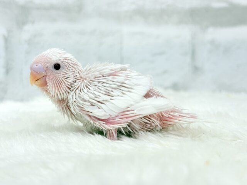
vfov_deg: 28.0
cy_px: 92
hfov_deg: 36.8
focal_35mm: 52
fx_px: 371
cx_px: 124
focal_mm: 5.96
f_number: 1.6
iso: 32
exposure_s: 1/50
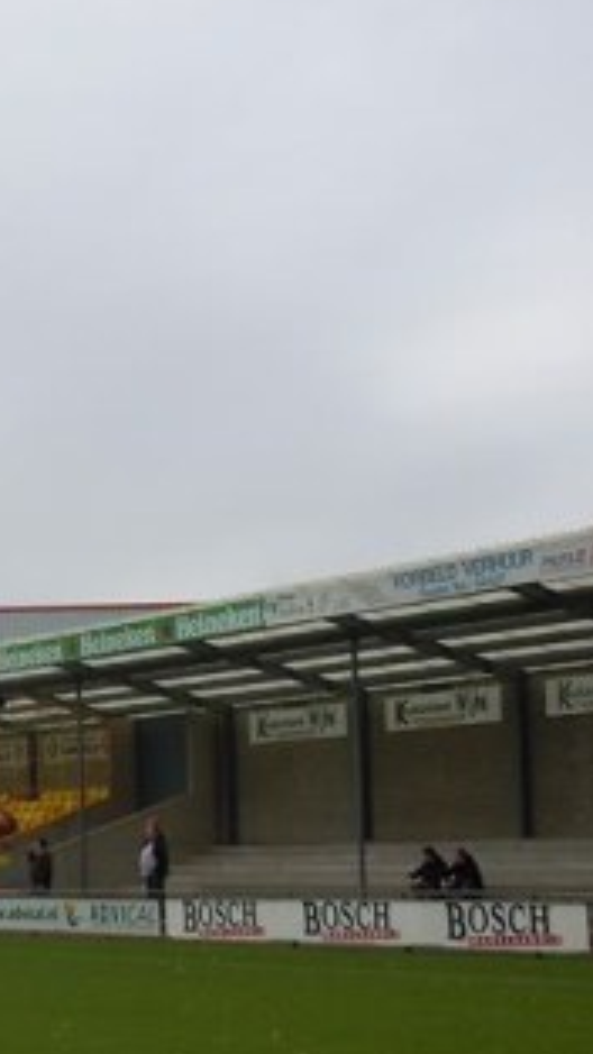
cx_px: -152
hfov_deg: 16.2
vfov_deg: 29.5
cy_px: 704
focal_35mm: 71
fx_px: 1985
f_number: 3.6
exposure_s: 1/640
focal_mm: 6.2
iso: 100
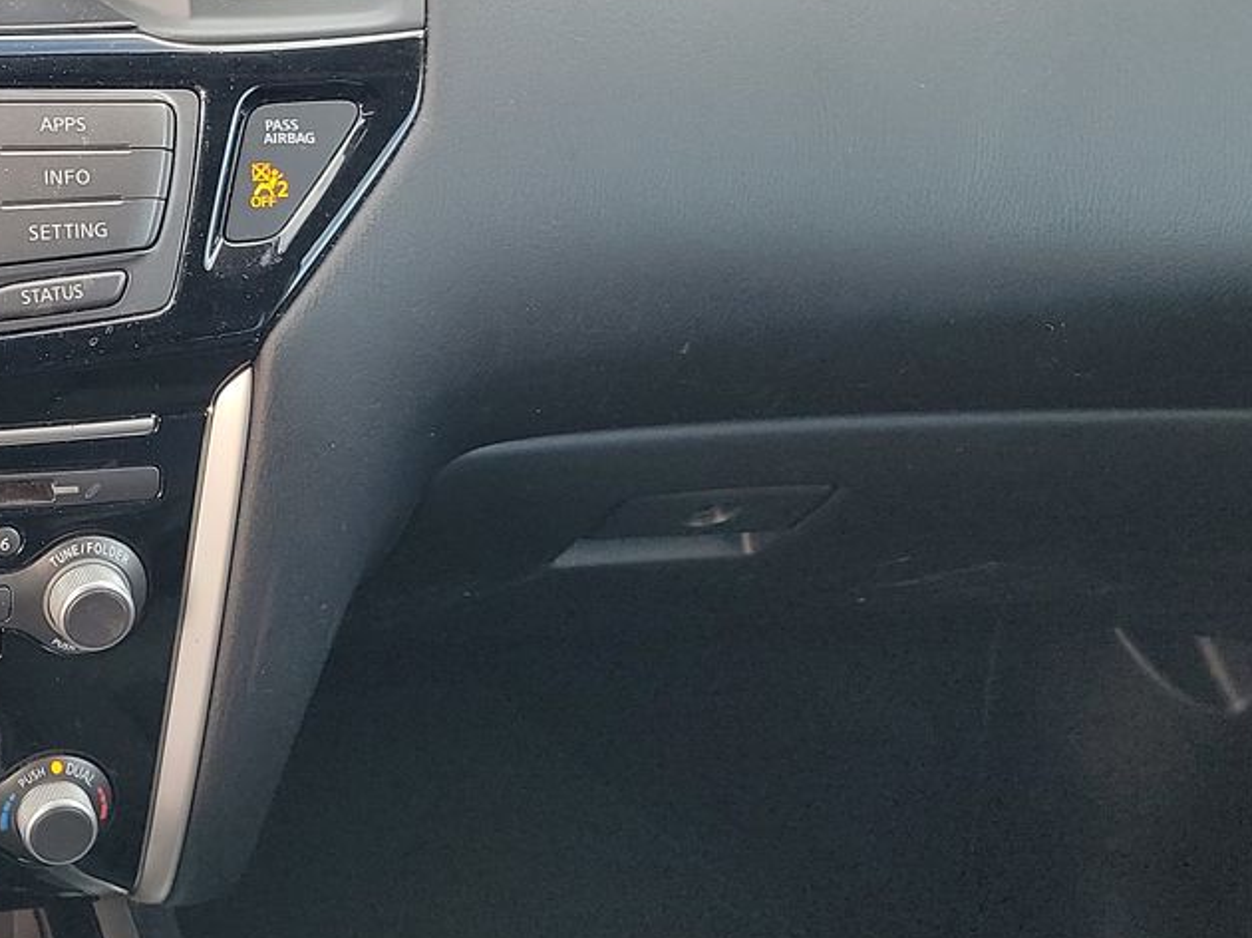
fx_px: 2205
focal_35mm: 61
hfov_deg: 28.7
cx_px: -125
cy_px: 248
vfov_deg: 23.8
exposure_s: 1/59
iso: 145
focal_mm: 6.7
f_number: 1.8
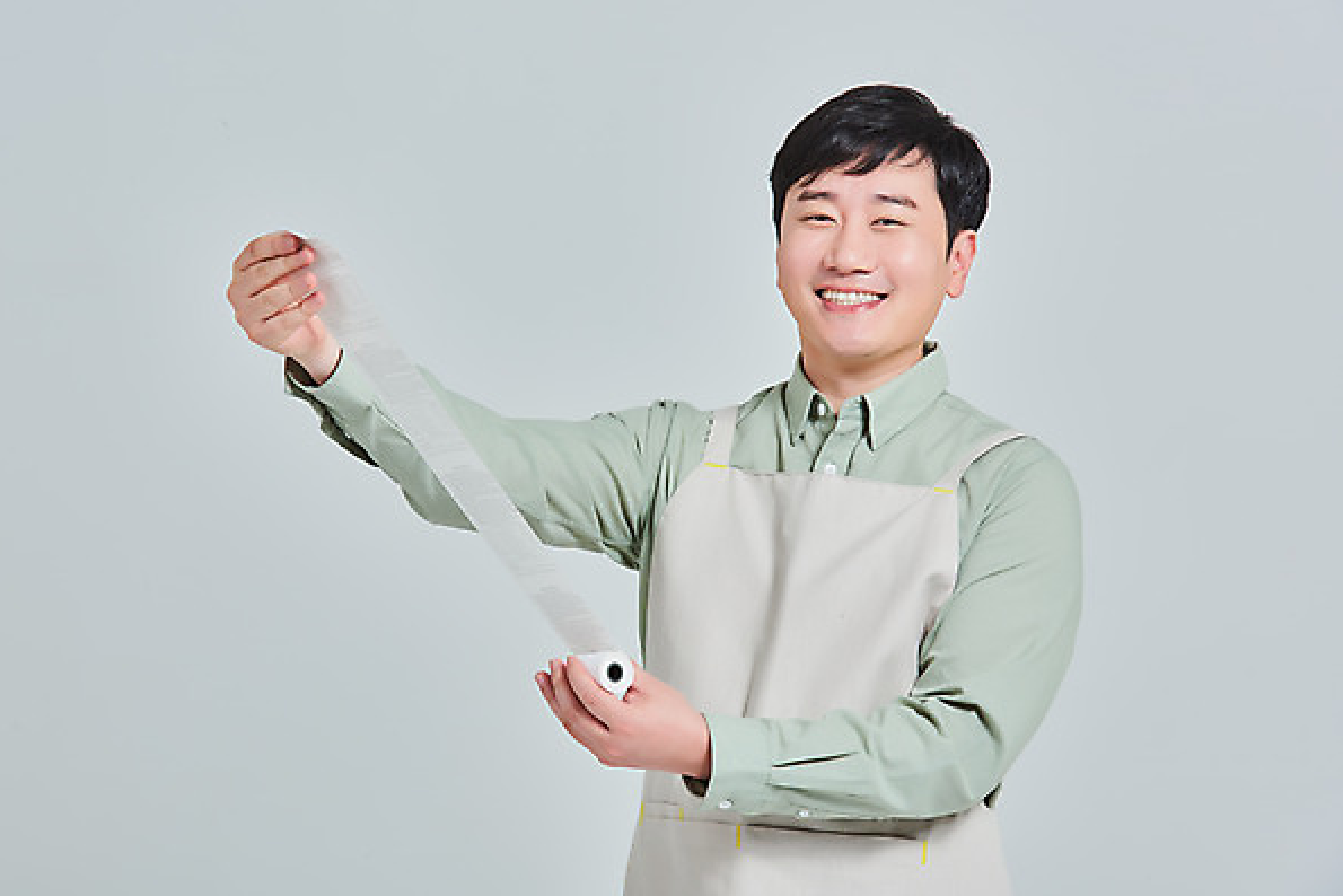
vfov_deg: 9.7
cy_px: 447
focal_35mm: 141
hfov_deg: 14.5
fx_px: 5261
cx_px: 672
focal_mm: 140
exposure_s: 1/125
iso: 100
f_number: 14
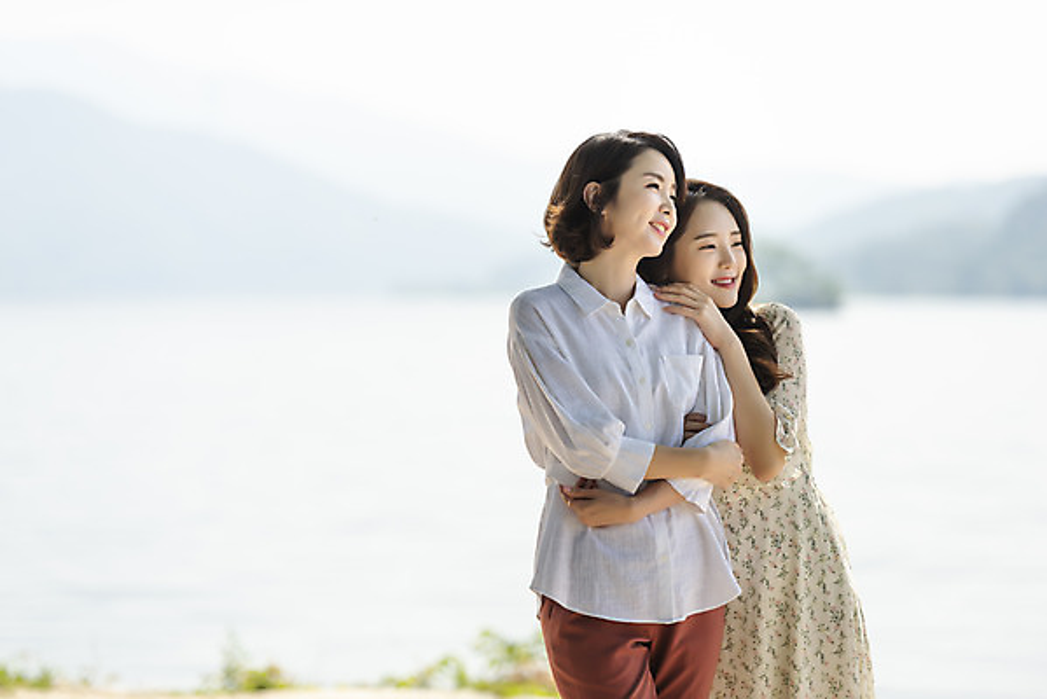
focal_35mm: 135
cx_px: 524
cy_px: 350
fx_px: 3928
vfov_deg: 10.2
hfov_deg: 15.2
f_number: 2.8
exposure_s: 1/3200
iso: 100
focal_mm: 135
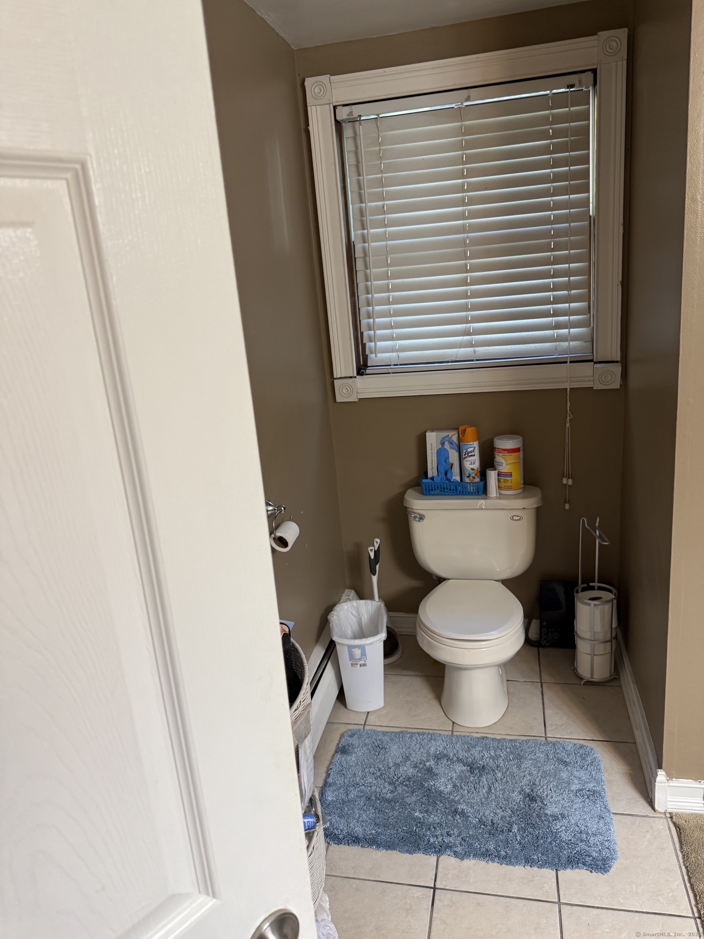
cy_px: 470
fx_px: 651
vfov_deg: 71.6
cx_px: 352
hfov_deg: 56.8
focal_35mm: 24
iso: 160
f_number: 1.78
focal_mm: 6.76
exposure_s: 1/60
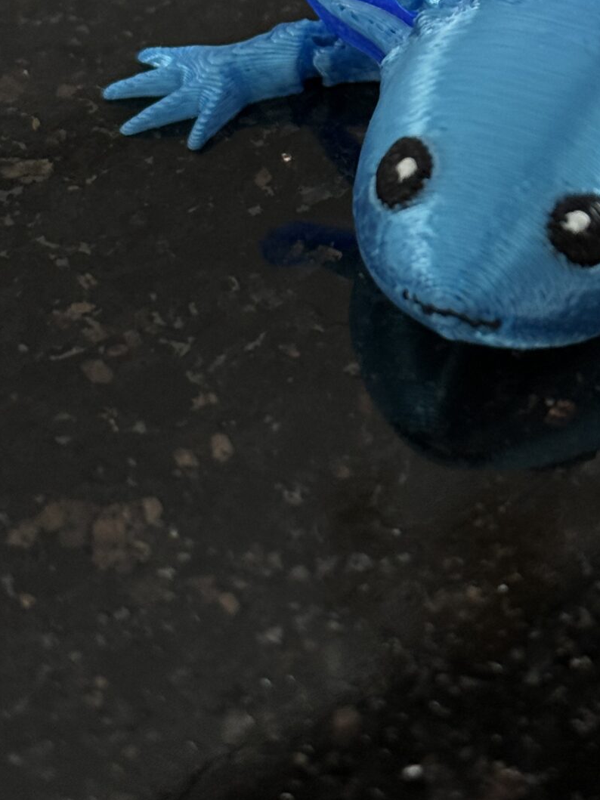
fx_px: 2681
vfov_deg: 16.7
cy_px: 71
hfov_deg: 12.6
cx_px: 567
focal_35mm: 116
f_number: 1.78
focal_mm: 6.76
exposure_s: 1/60
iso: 125
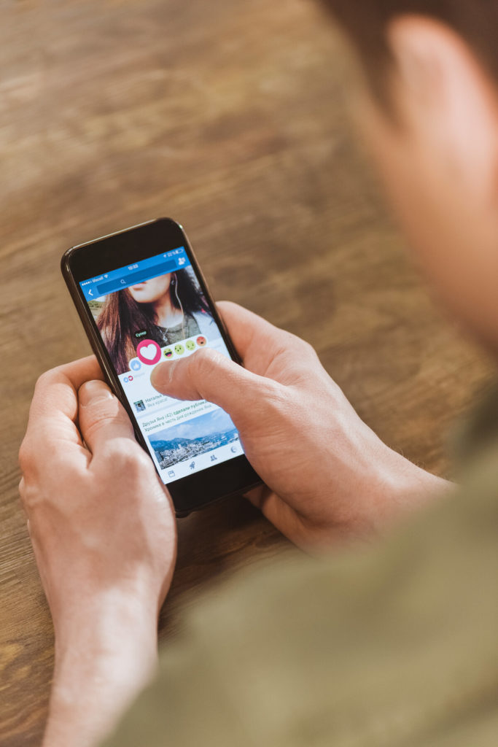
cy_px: 374
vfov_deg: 19.5
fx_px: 2178
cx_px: 249
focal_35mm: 105
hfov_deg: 13.0
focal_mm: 105
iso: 250
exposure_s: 1/125
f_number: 4.5
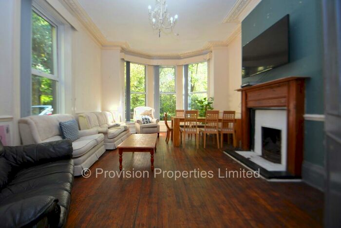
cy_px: 114
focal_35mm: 15
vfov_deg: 77.4
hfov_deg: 100.3
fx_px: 142
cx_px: 170
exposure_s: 1/60
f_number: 4
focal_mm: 10
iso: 450
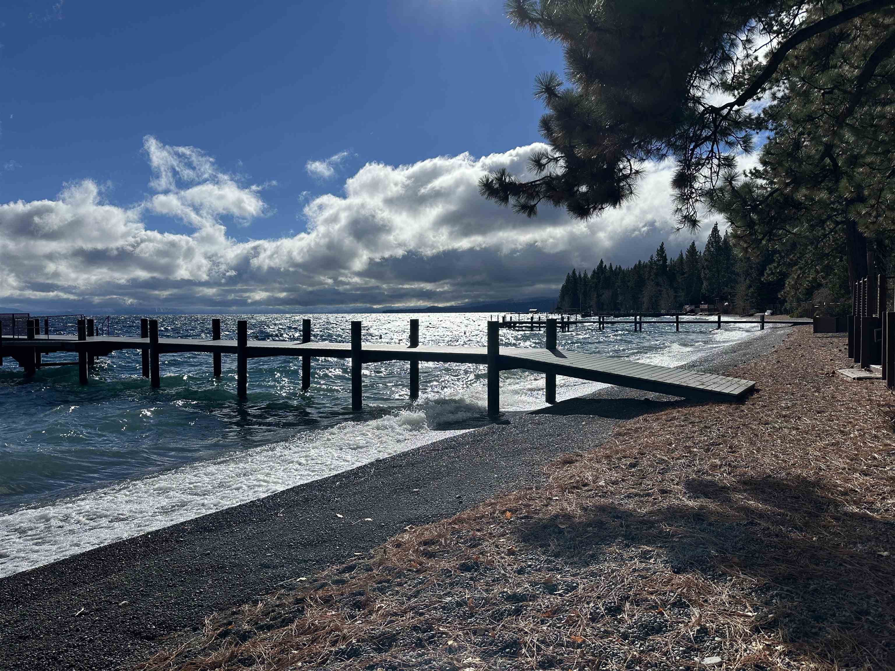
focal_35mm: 24
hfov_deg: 71.6
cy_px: 336
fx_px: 621
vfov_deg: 56.8
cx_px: 448
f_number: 1.78
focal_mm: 6.86
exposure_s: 1/15625
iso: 80
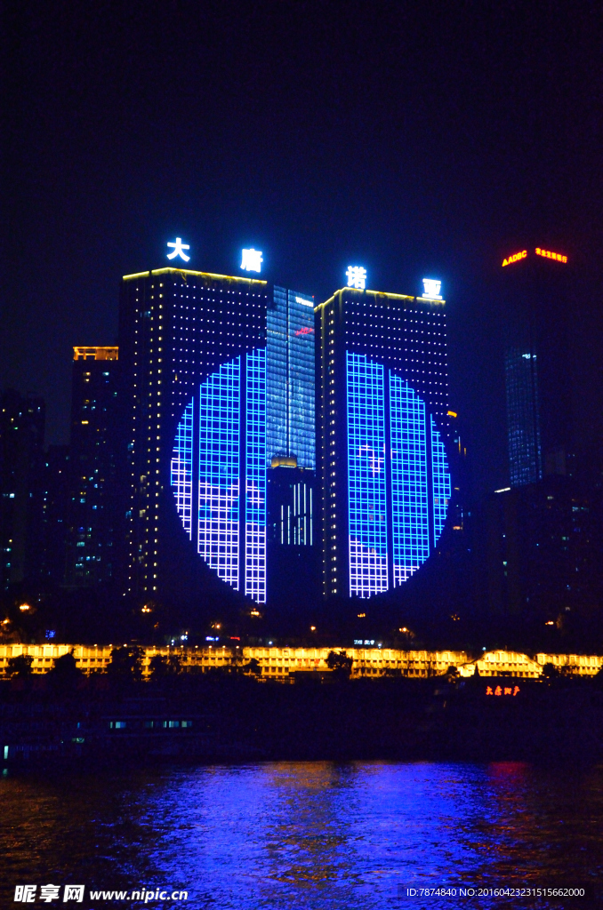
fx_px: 1287
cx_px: 302
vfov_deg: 39.0
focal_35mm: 51
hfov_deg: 26.4
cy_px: 455
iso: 6400
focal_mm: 34
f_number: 4.2
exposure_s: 1/125
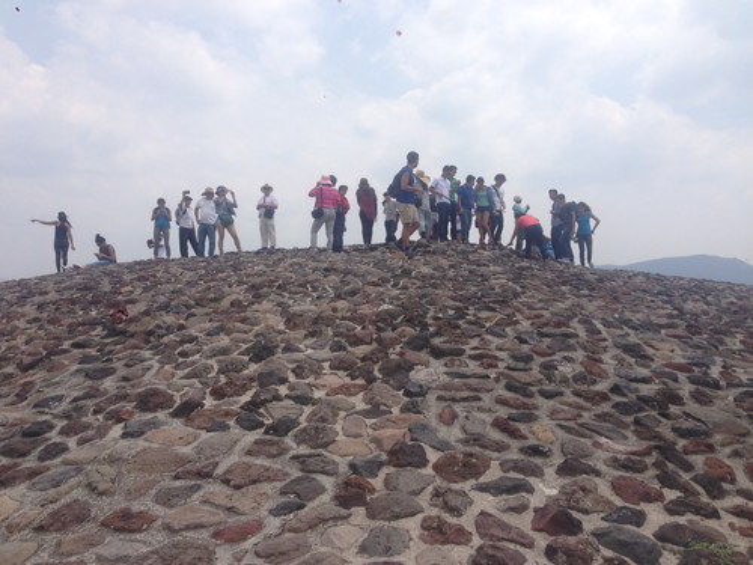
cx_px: 376
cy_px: 282
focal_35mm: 33
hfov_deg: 55.4
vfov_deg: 42.9
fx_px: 718
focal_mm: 4.12
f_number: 2.4
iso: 50
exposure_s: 1/2169
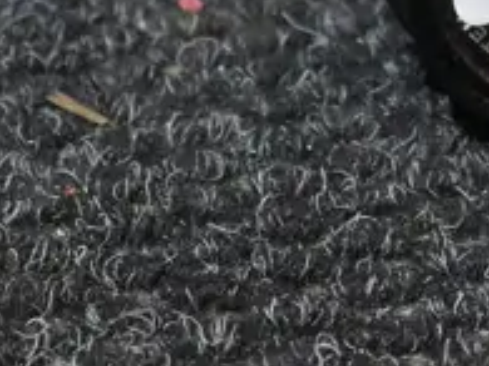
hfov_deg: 9.3
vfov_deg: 6.9
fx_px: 2965
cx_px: 547
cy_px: -244
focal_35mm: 210
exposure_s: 1/60
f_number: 4.5
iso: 500
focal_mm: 20
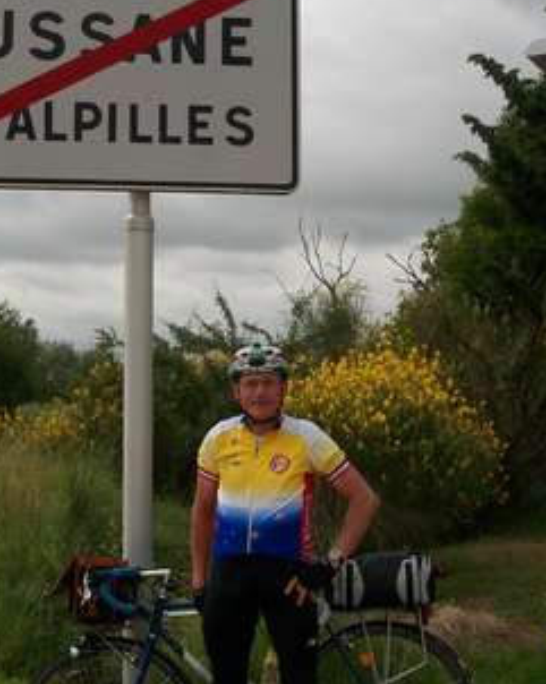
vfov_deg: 28.6
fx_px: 1335
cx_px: 159
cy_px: 256
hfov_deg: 23.0
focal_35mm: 66
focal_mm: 5.7
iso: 80
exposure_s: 1/640
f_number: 5.5
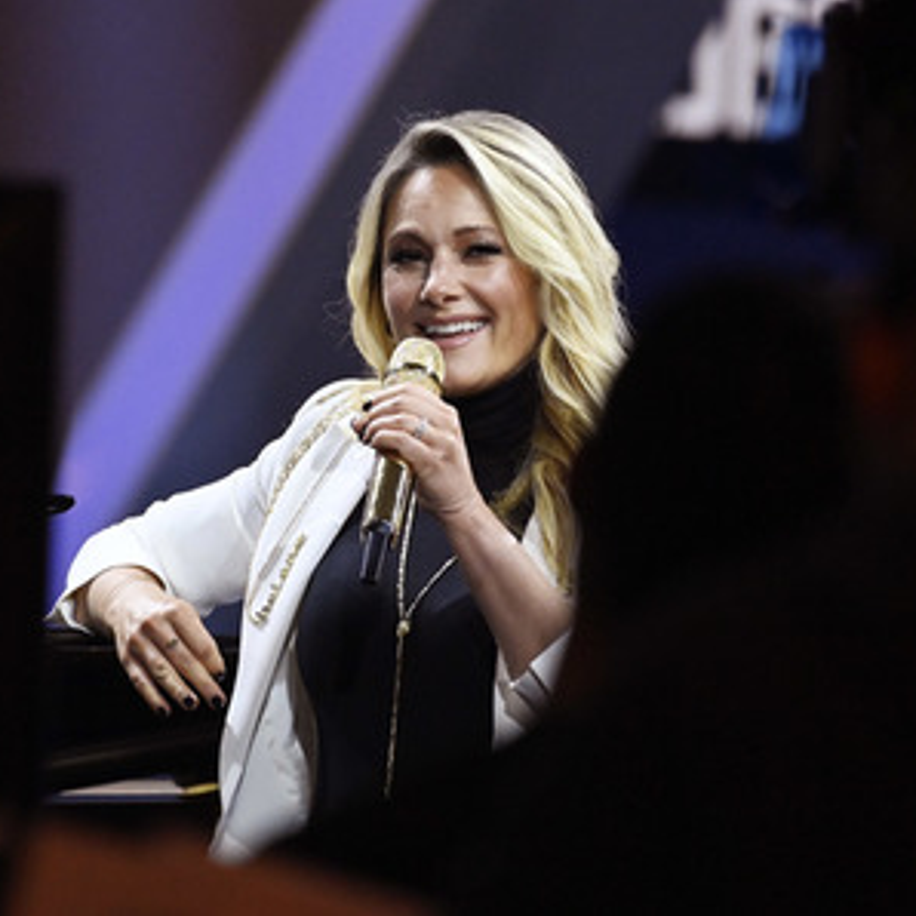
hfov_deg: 2.7
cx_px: 352
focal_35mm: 643
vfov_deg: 2.7
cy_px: 458
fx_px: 19250
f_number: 5.6
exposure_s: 1/320
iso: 8000
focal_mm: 500
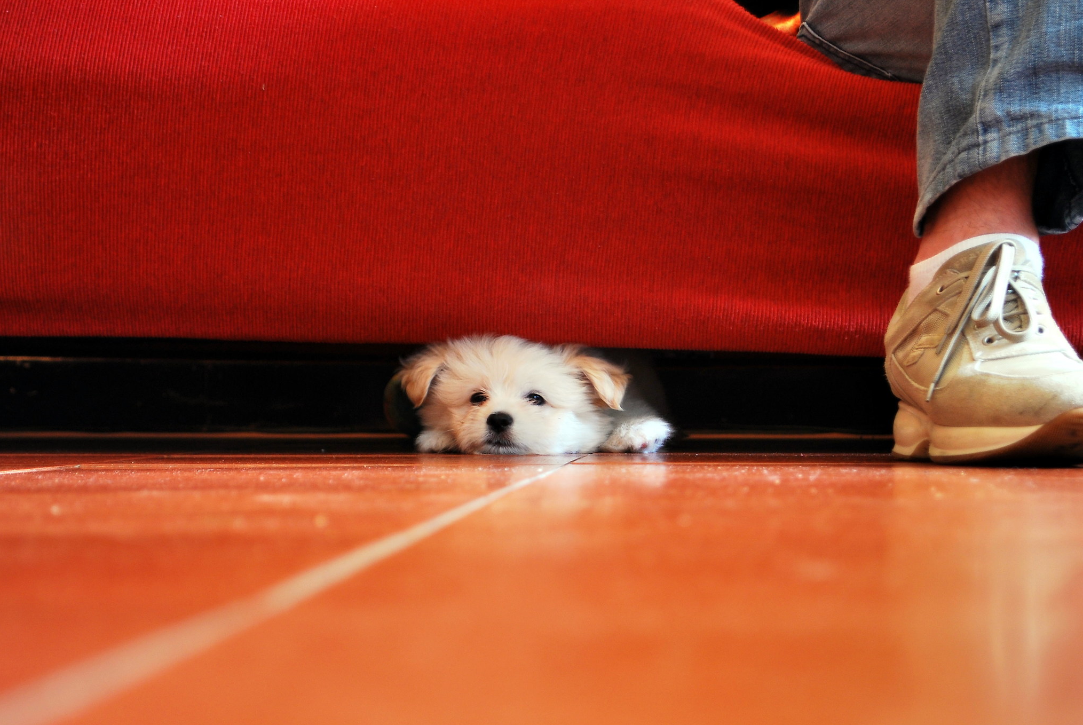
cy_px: 383
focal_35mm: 98
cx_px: 494
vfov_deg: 14.1
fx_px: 2939
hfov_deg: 20.9
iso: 200
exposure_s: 4.5
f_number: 5.6
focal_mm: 55
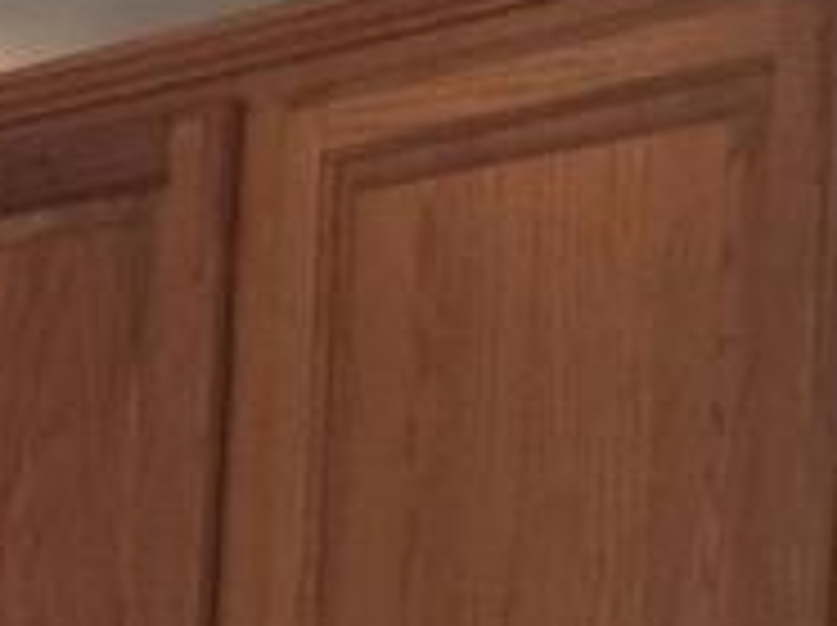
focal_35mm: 160
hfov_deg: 11.4
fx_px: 3864
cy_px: 1374
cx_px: -716
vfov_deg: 8.6
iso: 80
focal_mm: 4.15
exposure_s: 1/15
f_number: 2.2
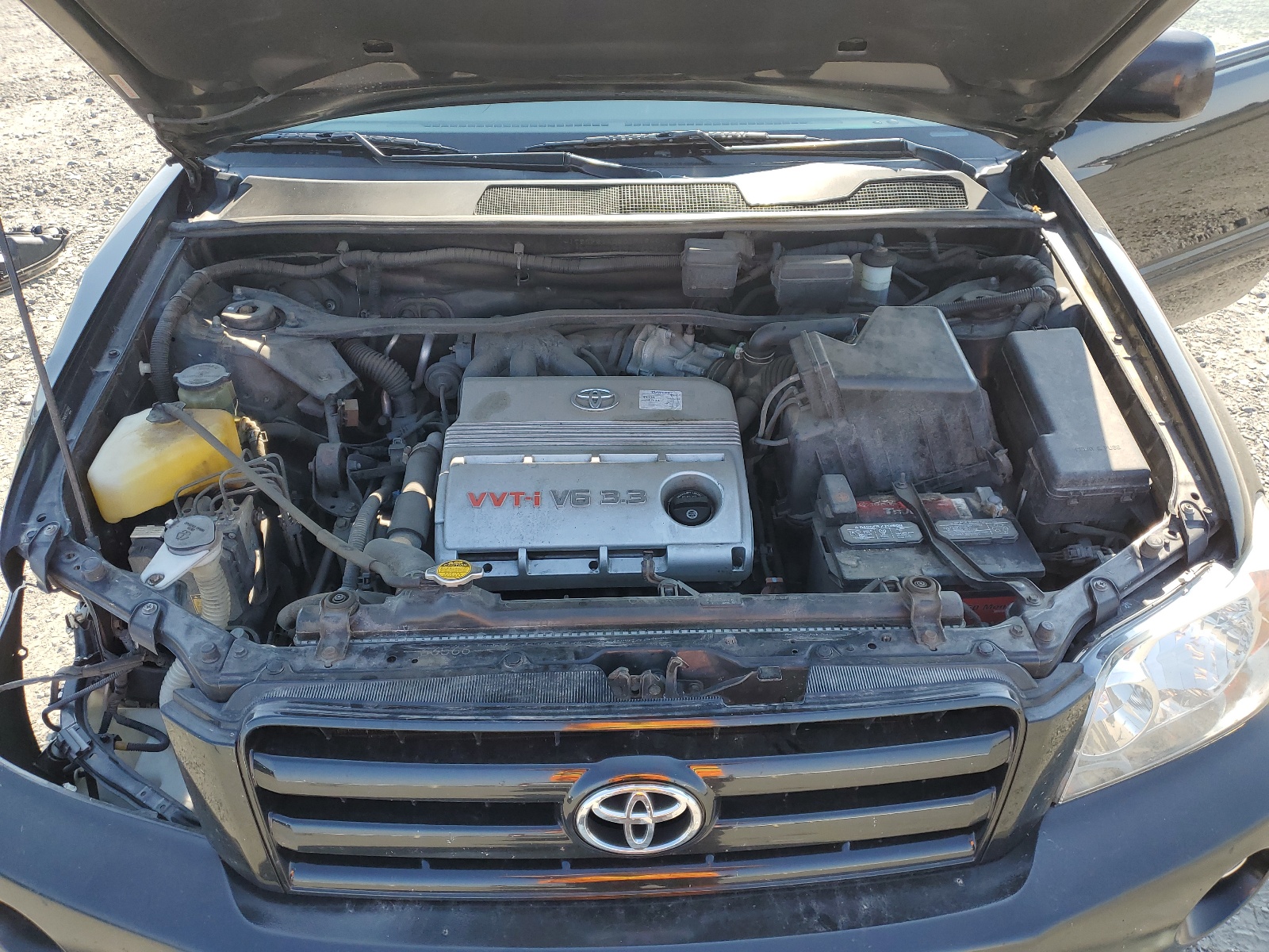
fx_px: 953
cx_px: 634
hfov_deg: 67.3
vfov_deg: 53.1
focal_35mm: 26
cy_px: 476
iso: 50
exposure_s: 1/526
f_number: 1.5
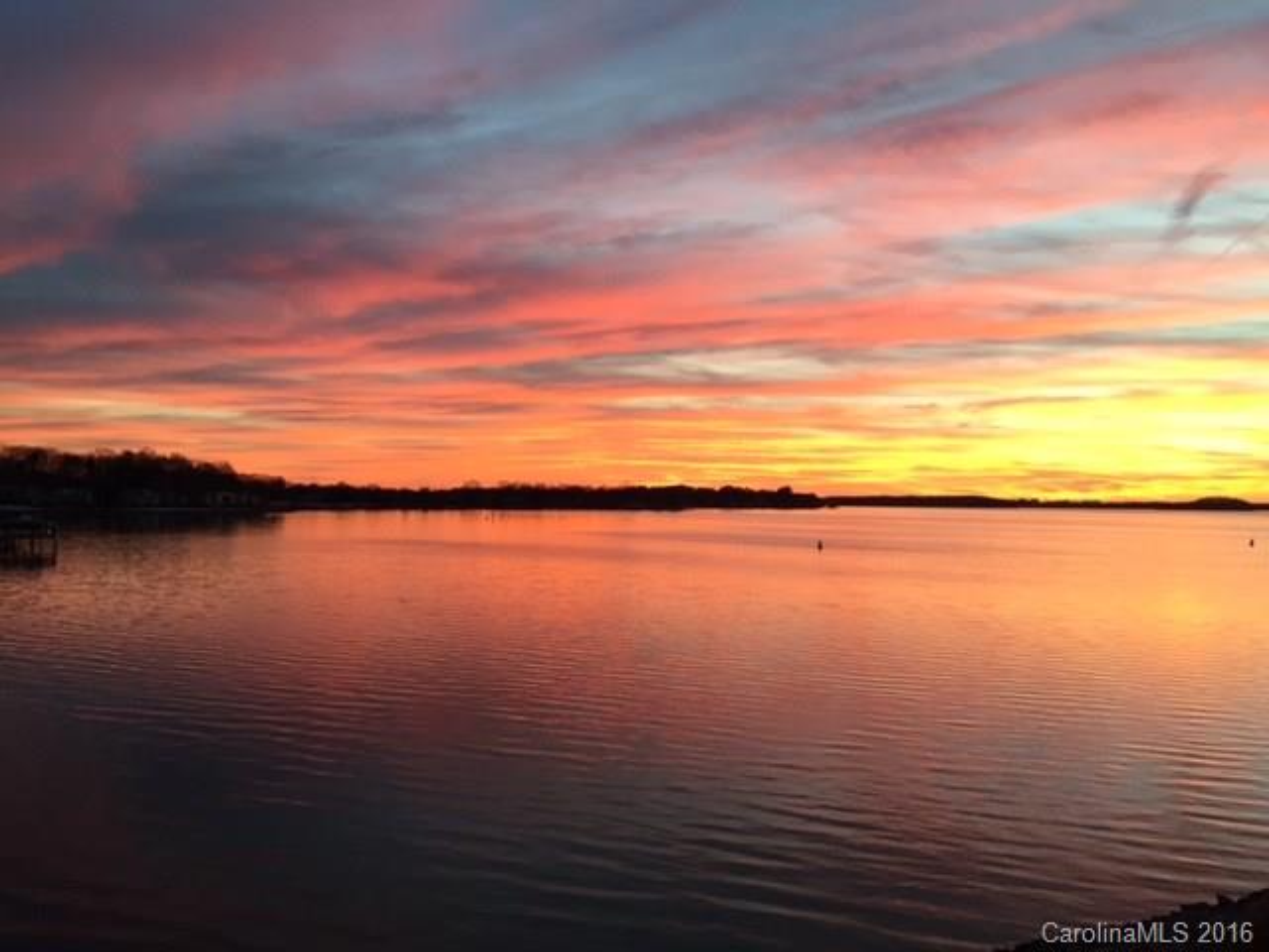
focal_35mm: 29
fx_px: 1063
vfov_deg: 48.2
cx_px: 634
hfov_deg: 61.7
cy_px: 476
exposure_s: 1/40
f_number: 2.2
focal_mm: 4.15
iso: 32
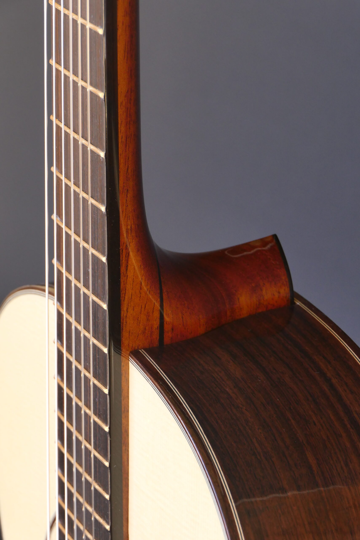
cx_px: 180
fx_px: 2100
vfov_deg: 14.7
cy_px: 270
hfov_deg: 9.8
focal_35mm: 140
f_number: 5.6
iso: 500
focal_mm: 51.3
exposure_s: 1/80
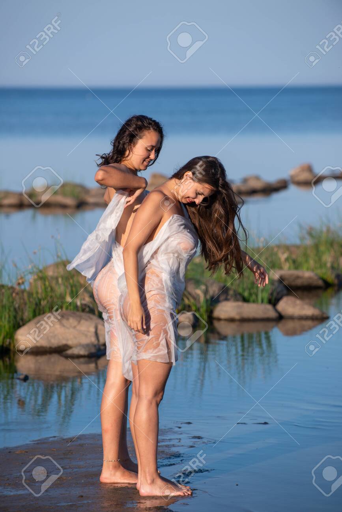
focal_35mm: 190
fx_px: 2707
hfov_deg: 7.2
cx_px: 171
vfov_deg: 10.8
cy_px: 256
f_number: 5.6
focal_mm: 190
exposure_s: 1/1000
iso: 100
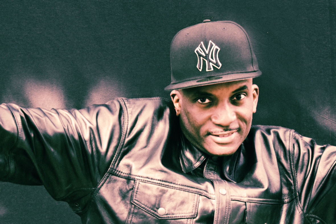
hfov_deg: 24.6
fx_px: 770
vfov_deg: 16.6
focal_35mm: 82
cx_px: 168
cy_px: 112
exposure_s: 1/125
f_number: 5.6
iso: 1400
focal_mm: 55
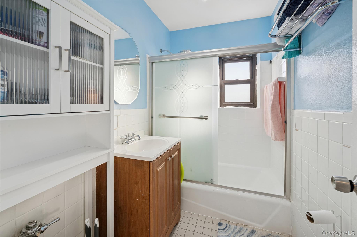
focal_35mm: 14
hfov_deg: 104.3
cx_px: 178
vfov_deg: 81.1
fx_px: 139
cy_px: 118
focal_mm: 14
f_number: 11
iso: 200
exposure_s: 1/40
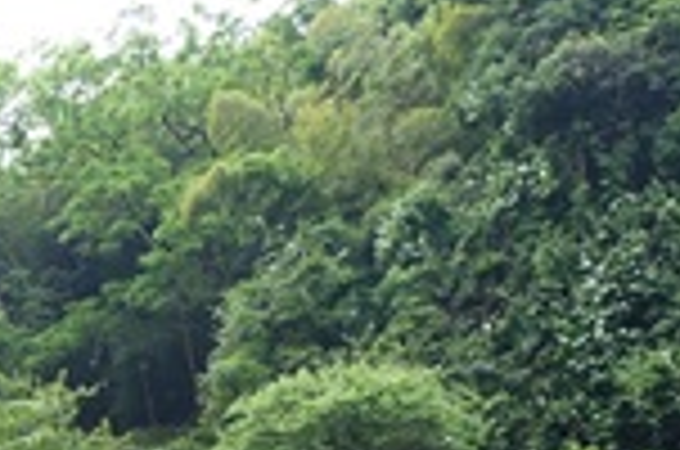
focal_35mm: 102
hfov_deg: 17.4
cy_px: 729
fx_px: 1923
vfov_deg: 12.5
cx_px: -423
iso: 125
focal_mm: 8.8
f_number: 5.6
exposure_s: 1/100
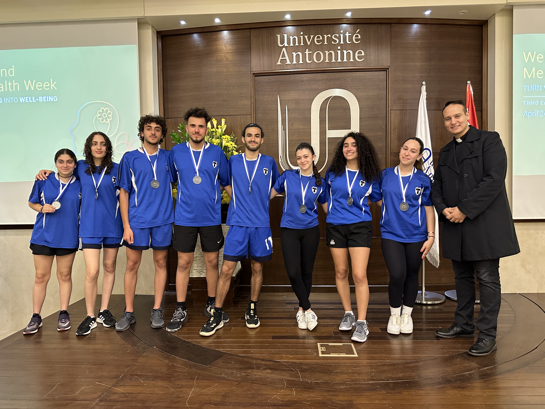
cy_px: 204
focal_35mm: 24
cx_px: 272
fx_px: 378
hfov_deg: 71.6
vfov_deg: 56.8
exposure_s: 1/60
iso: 500
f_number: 1.78
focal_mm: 6.86
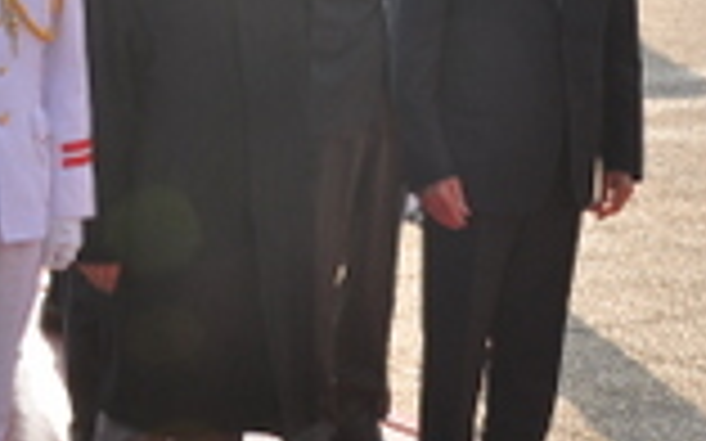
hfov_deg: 14.2
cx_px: 126
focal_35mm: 146
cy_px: 22
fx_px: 2808
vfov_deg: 8.9
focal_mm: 30
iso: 200
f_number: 13
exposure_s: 1/125
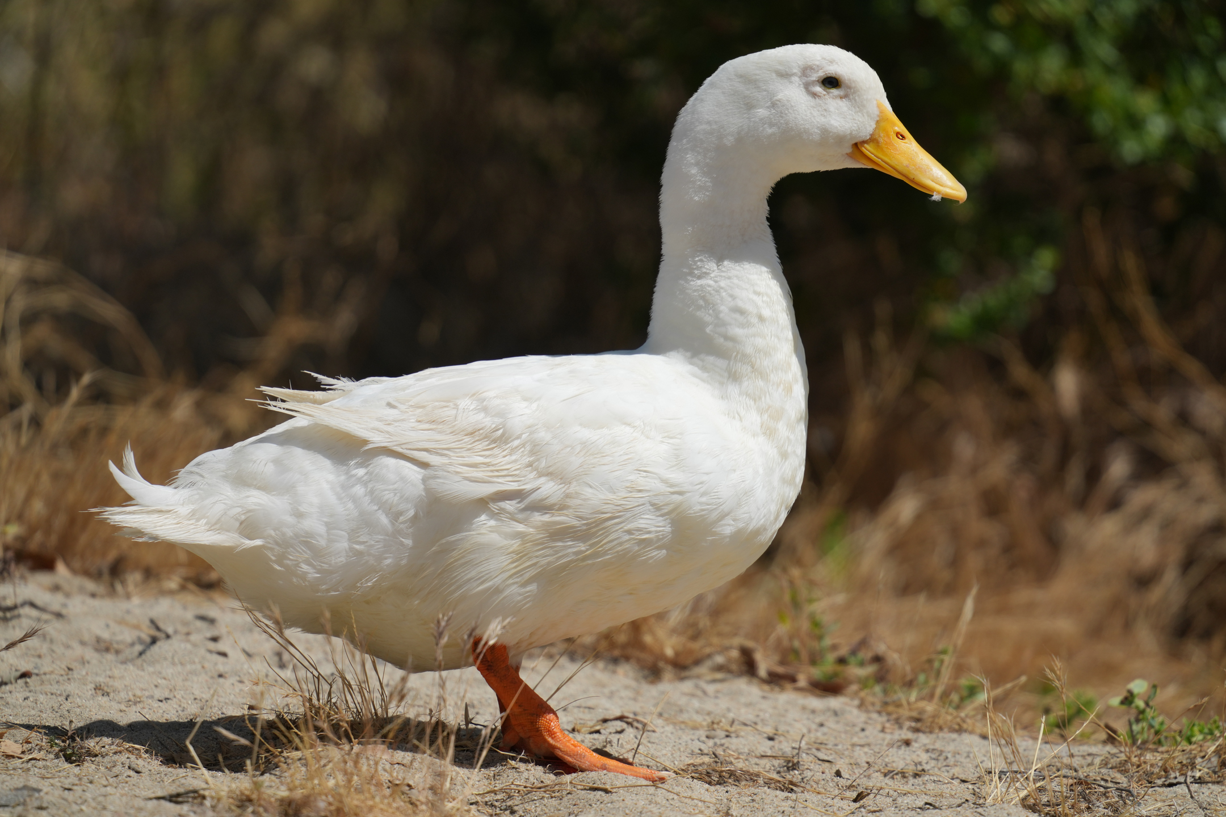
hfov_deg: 3.4
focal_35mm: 600
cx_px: 613
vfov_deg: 2.3
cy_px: 408
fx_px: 20432
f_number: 5.6
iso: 320
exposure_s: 1/2000
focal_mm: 600
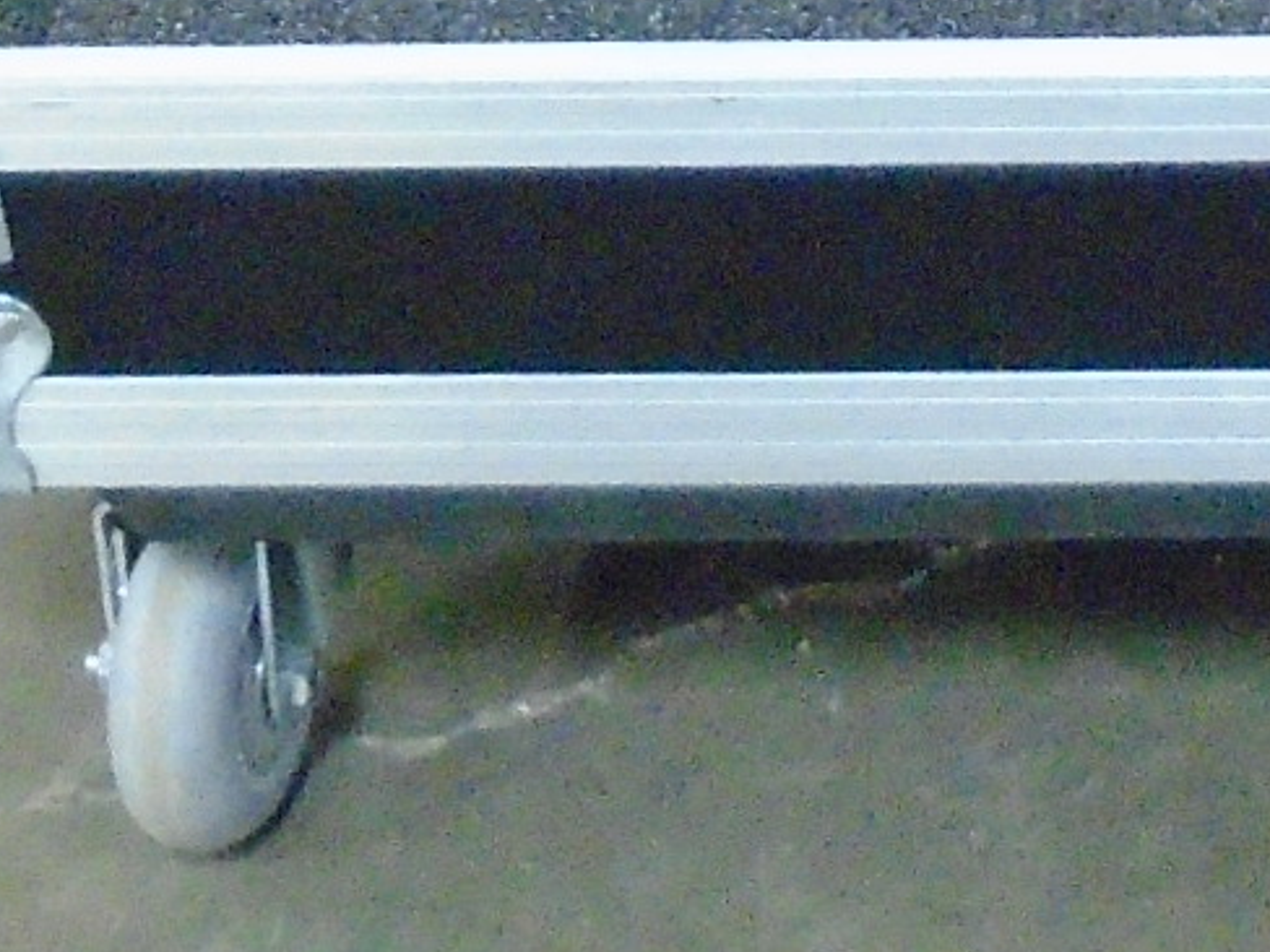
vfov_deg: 10.2
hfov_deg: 13.9
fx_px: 5063
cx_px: 1457
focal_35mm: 138
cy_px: -674
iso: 800
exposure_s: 1/25
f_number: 3.2
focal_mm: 4.6
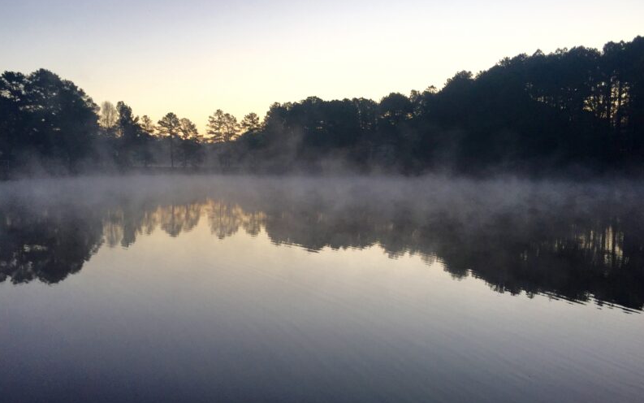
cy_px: 214
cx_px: 321
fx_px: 544
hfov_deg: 61.2
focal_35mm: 31
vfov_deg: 40.6
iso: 40
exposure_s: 1/120
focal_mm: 4.15
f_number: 2.2
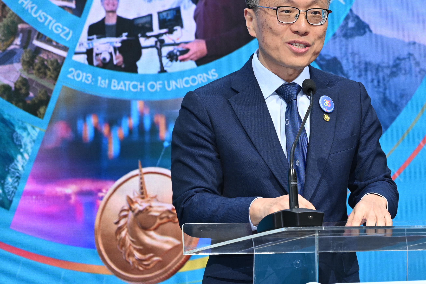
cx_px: 428
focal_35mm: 196
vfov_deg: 7.0
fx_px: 2319
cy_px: 97
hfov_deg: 10.4
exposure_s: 1/200
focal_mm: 83
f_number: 5.6
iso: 500
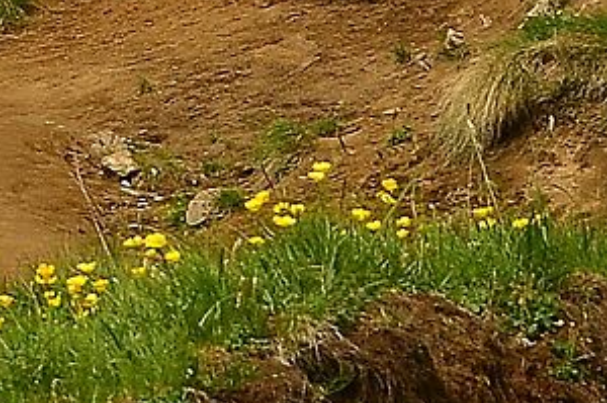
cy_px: -650
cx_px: -1538
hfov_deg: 5.1
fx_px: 6262
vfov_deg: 3.6
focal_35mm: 372
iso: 140
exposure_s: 1/250
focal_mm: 31
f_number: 8
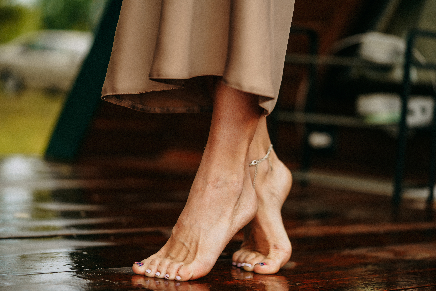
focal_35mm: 90
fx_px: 1090
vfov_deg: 15.2
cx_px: 218
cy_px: 146
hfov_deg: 22.6
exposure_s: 1/500
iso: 640
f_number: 2.8
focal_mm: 90
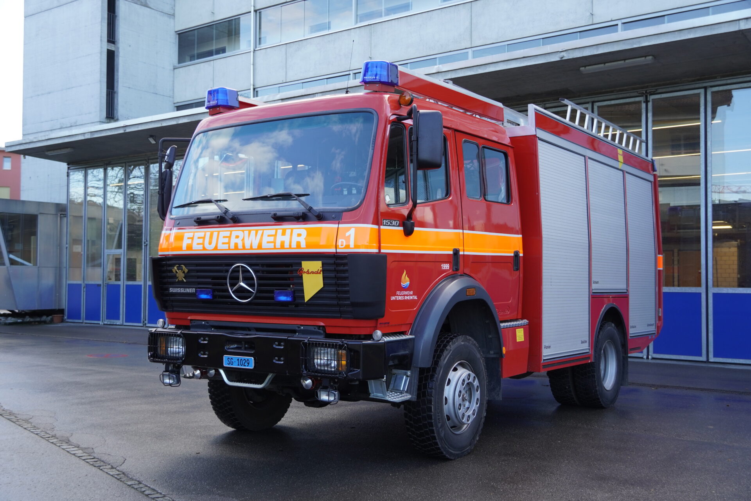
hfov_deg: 47.9
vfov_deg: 33.0
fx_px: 845
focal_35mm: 40
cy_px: 250
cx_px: 376
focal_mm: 27
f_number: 4.5
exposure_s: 1/160
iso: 250
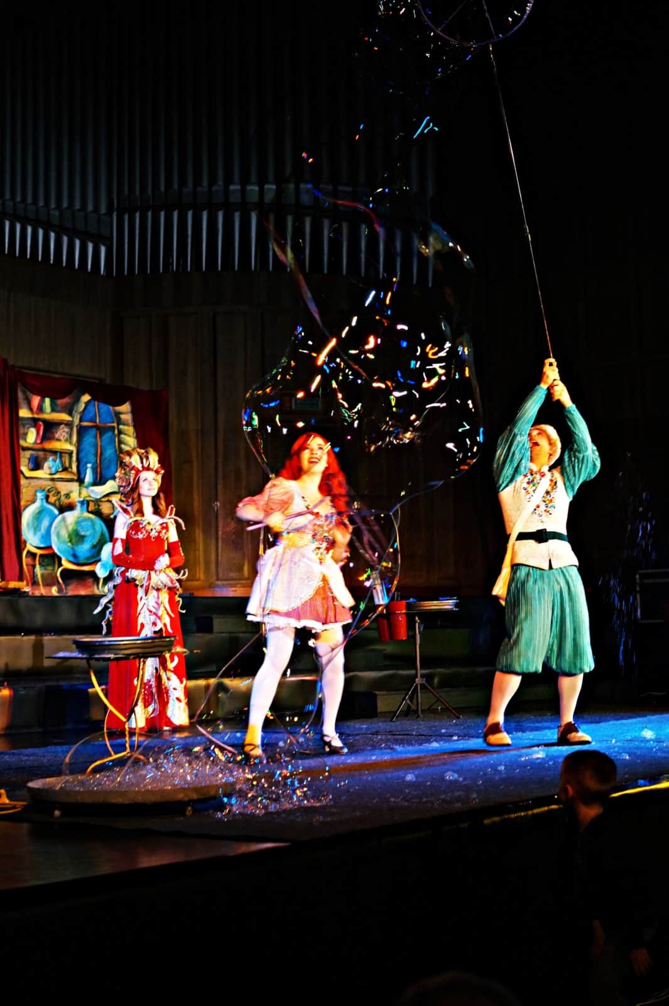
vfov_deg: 37.9
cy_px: 503
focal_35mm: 52
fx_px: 1465
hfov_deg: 25.7
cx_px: 334
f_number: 4
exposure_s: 1/60
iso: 1000
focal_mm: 35
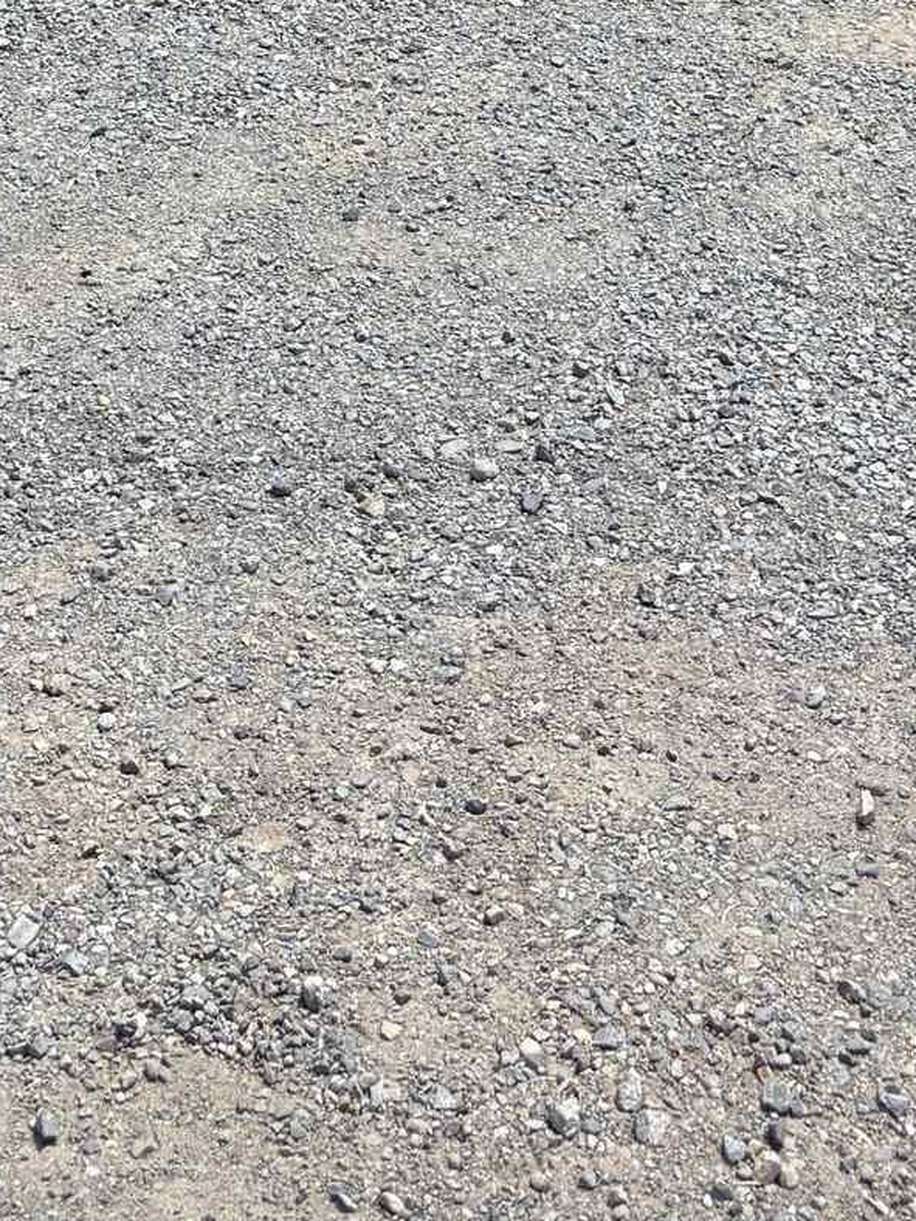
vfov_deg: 22.3
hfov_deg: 19.4
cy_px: -477
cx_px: 358
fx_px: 2681
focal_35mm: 76
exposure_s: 1/918
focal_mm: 5.96
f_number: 1.6
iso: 50
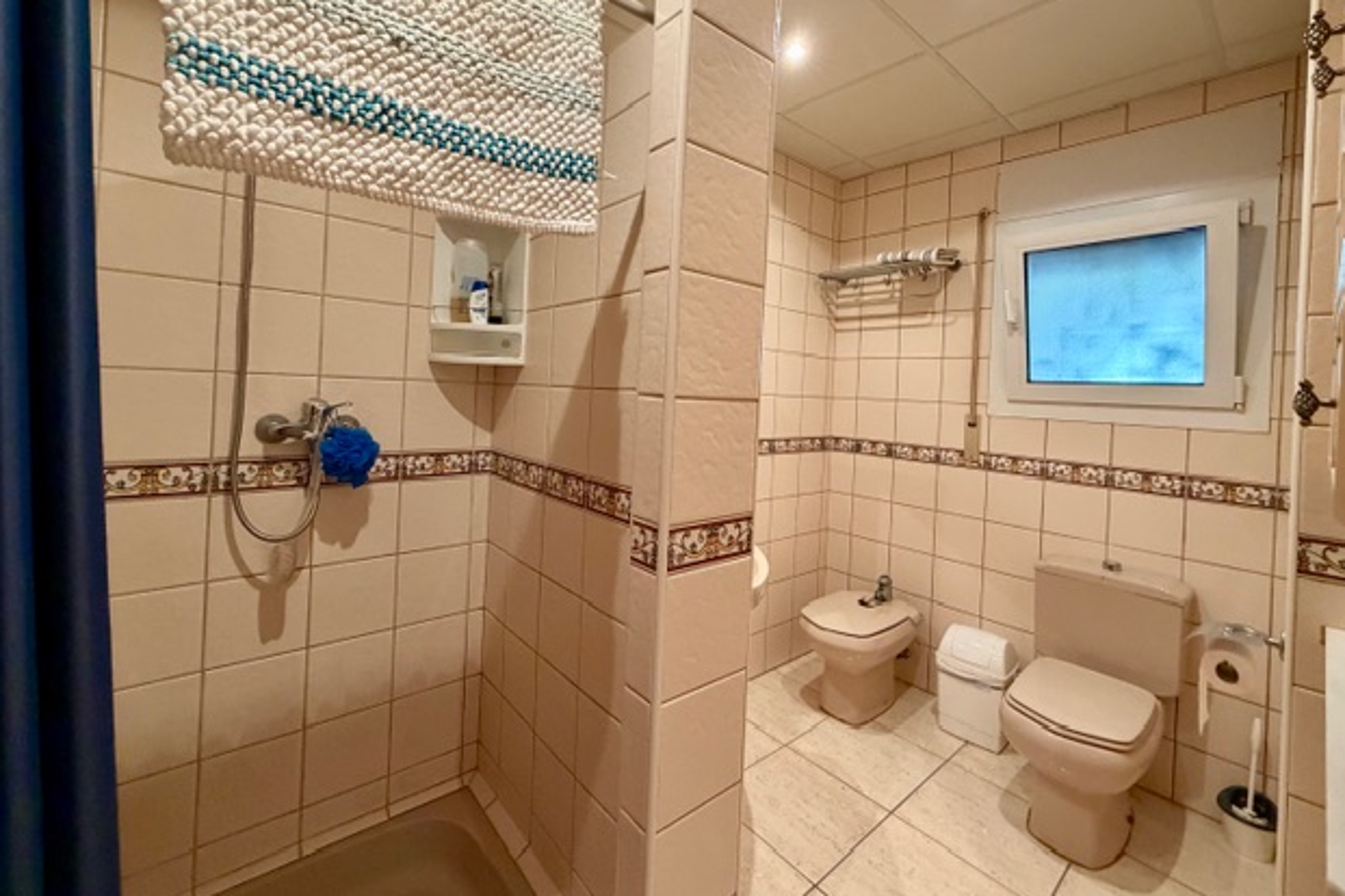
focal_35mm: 15
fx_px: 560
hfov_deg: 100.4
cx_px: 667
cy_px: 385
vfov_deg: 76.9
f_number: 2.2
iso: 400
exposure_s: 1/50
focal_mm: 2.22
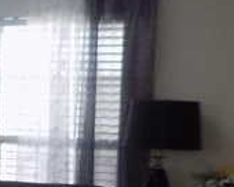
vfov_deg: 11.3
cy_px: 182
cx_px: -368
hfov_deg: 11.3
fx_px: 935
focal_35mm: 135
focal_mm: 4
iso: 160
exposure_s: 1/30
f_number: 3.1
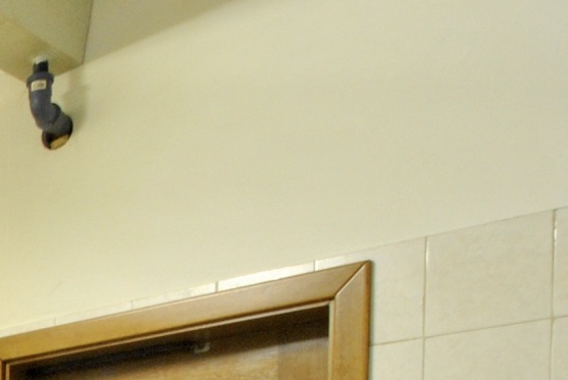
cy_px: 666
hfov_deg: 20.6
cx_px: -450
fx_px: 1090
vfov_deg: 16.7
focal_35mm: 69
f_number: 8
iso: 400
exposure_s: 1/1.3
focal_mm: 10
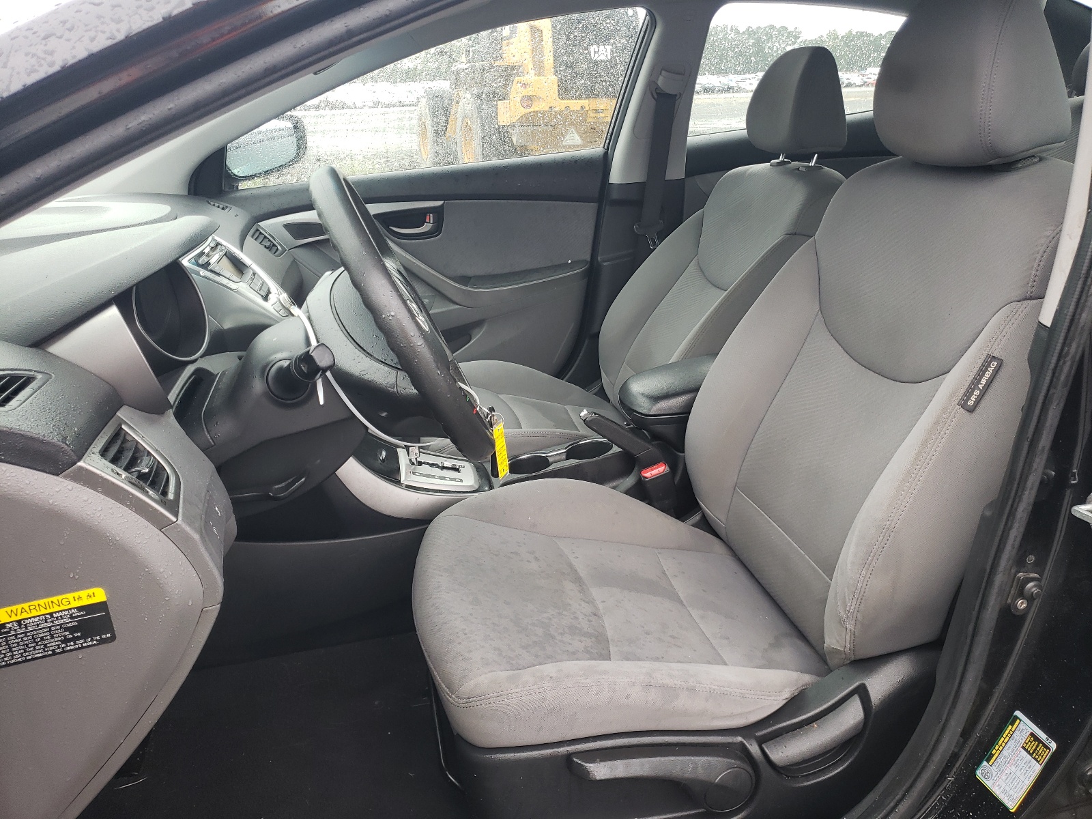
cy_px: 410
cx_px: 546
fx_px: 820
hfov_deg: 67.3
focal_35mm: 26
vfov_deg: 53.1
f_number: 1.5
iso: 78
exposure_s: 1/120
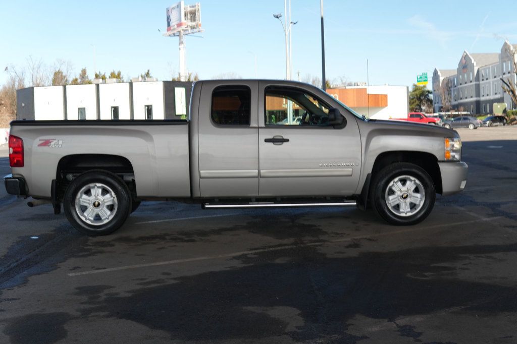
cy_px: 172
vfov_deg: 29.8
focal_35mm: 45
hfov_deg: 43.6
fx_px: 646
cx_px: 258
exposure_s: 1/60
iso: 250
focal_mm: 30
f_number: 4
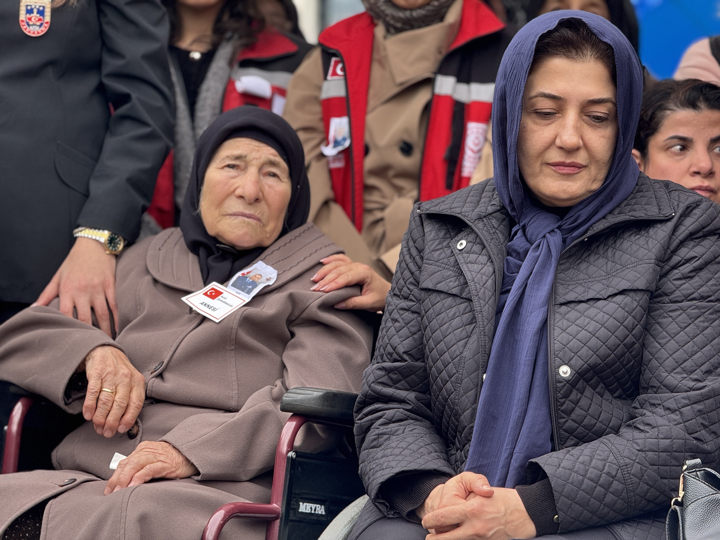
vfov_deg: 12.3
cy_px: 270
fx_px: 2496
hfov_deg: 16.4
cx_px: 360
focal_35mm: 120
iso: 64
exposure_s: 1/99
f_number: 2.8
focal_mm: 15.66
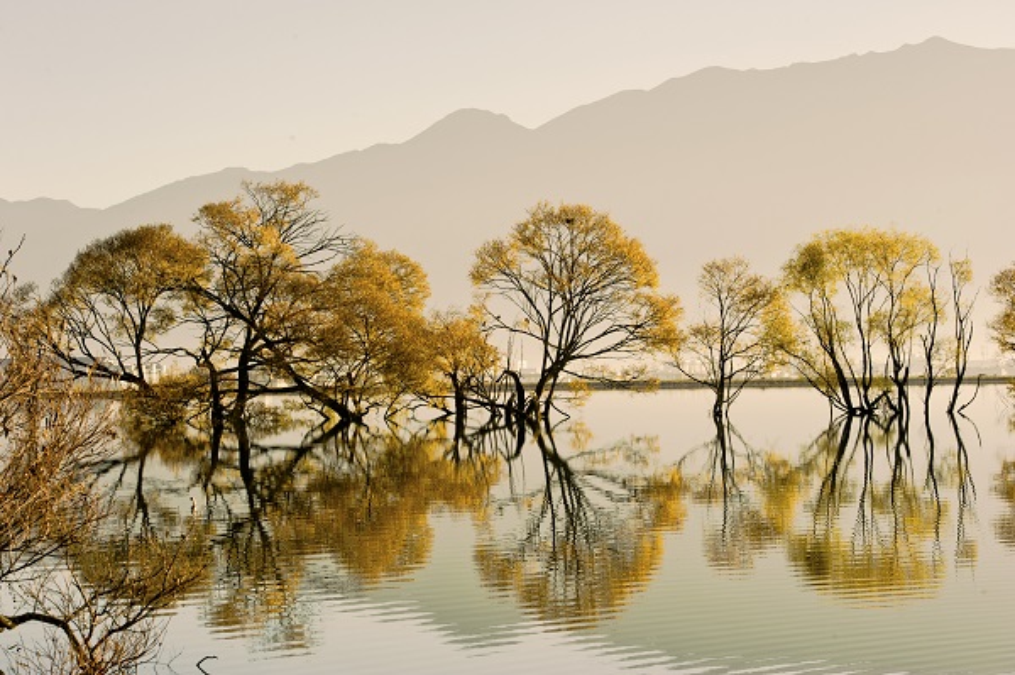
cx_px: 508
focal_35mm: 92
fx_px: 2592
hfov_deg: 22.2
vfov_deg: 14.8
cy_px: 338
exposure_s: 1/80
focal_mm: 92
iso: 200
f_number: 16
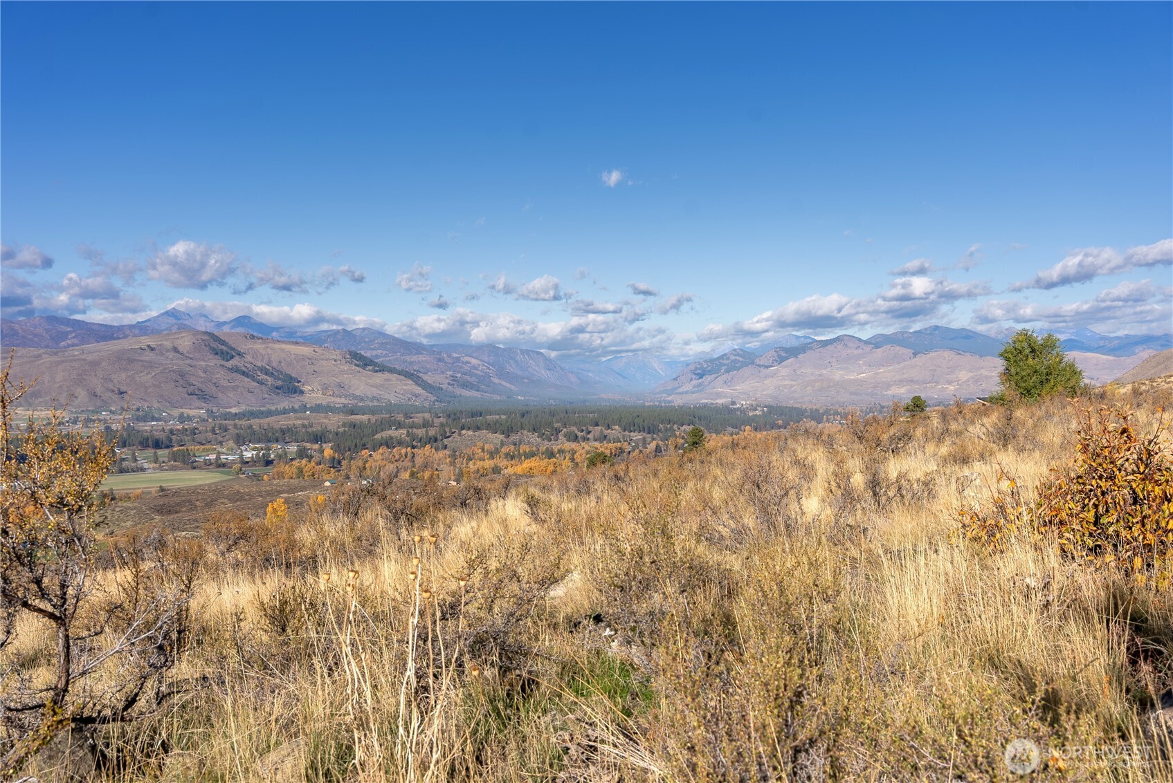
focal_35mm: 33
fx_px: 1089
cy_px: 392
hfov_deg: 56.6
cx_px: 586
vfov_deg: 39.6
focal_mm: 33.4
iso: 80
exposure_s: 1/2000
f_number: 8
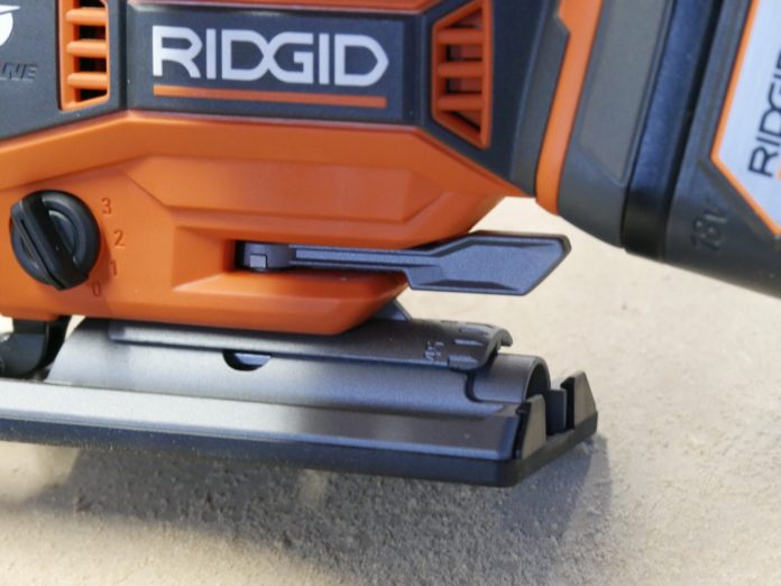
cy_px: 293
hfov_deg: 16.1
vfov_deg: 12.1
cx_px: 390
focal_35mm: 122
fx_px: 2753
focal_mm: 61
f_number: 5.2
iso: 3200
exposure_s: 1/20
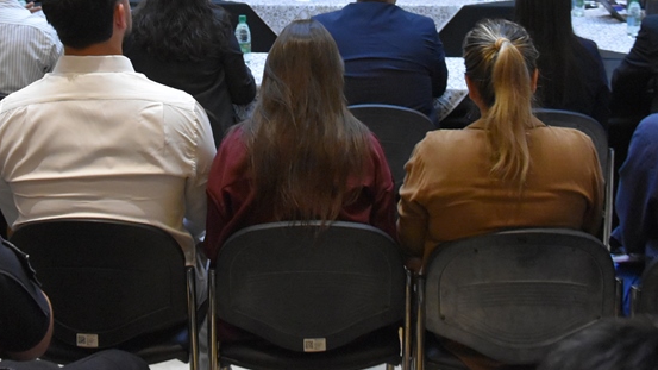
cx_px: 325
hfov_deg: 32.8
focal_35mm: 64
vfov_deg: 18.3
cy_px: -3
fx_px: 1117
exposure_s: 1/125
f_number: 3.8
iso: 3600
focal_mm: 22
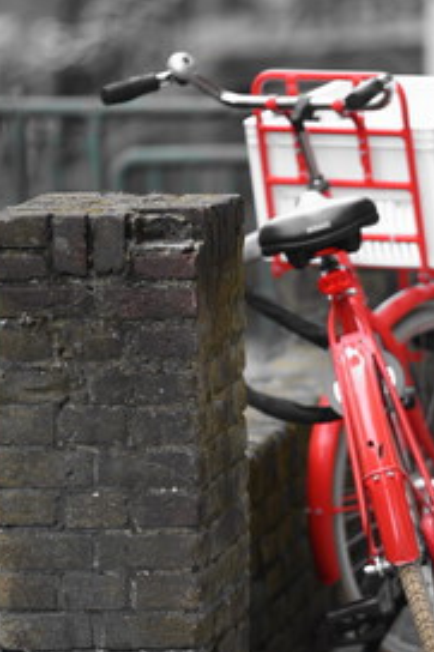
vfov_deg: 6.2
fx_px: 5993
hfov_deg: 4.1
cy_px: 403
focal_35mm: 331
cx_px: 328
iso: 400
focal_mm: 200
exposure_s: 1/250
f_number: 2.8
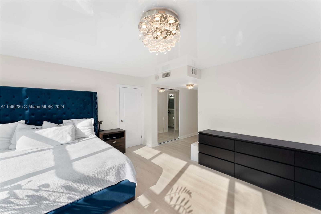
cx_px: 160
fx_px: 125
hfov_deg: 104.3
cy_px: 107
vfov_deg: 81.2
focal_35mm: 14
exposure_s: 1/25
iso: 200
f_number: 8
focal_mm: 14
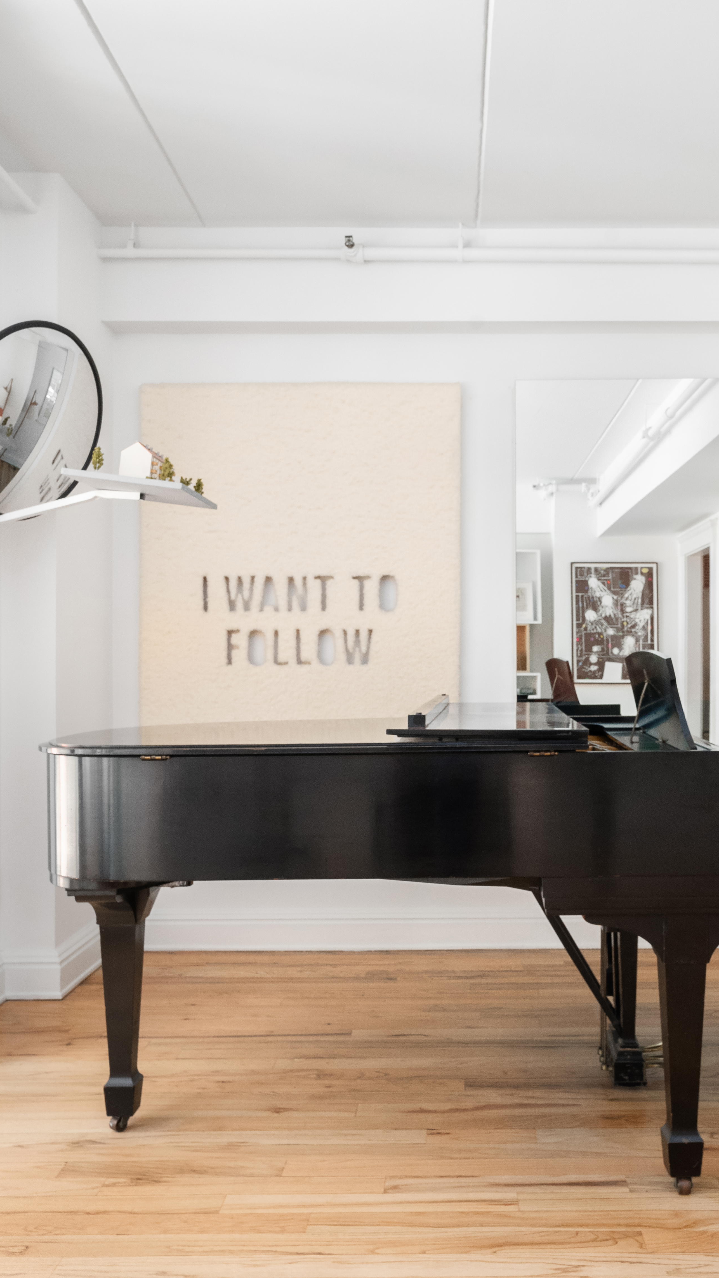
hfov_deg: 35.3
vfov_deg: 59.5
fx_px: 1119
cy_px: 605
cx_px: 476
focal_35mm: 33
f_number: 10
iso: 1600
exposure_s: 1/15
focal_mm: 24
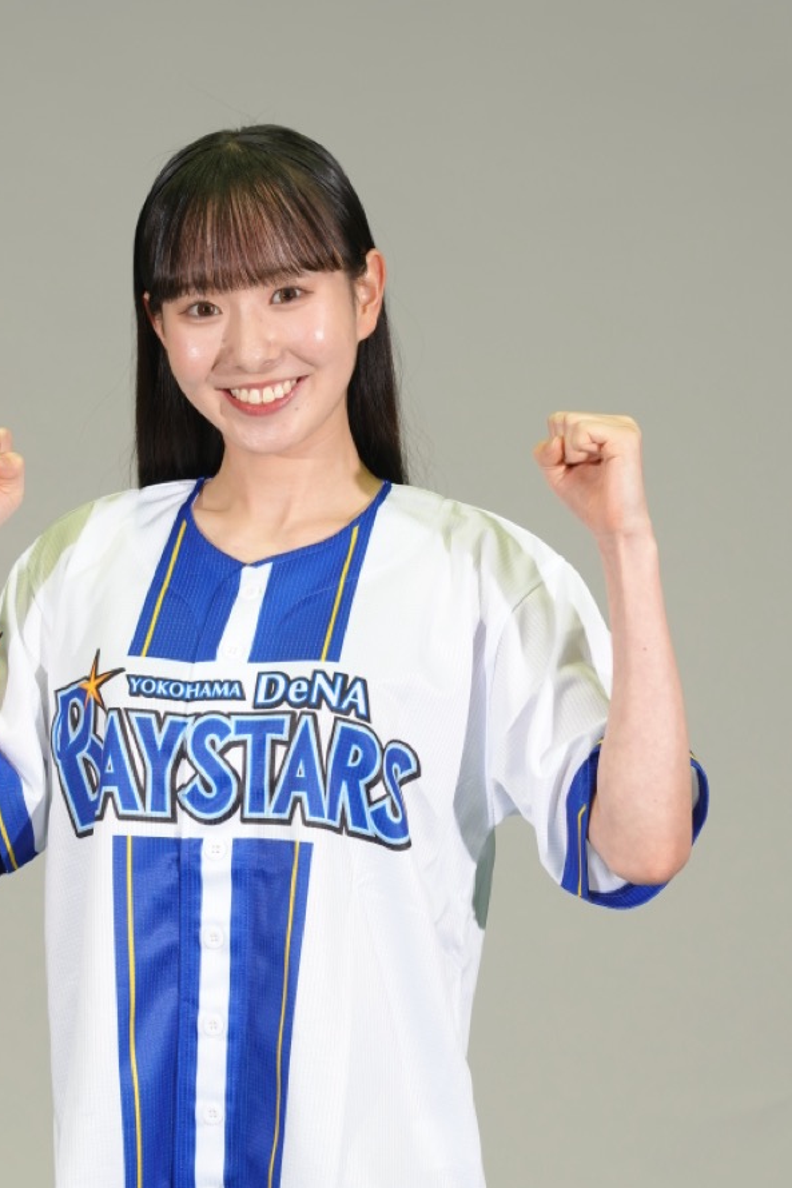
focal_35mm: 151
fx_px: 4985
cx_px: 253
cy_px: 731
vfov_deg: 13.6
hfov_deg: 9.1
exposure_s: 1/160
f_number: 5.6
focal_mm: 105
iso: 400
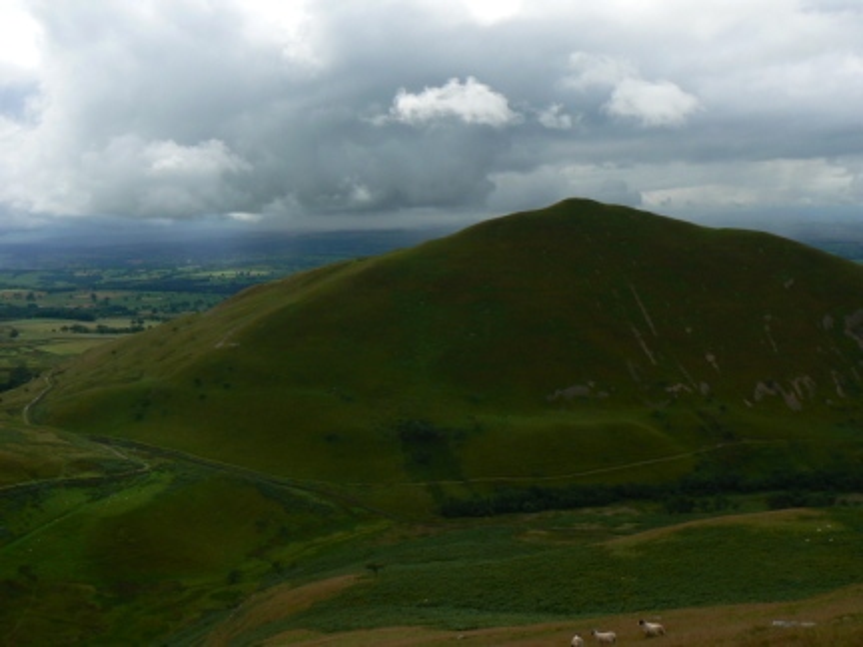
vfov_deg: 39.7
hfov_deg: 51.4
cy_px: 324
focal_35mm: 36
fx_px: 898
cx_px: 432
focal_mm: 6
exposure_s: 1/400
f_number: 7.1
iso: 80
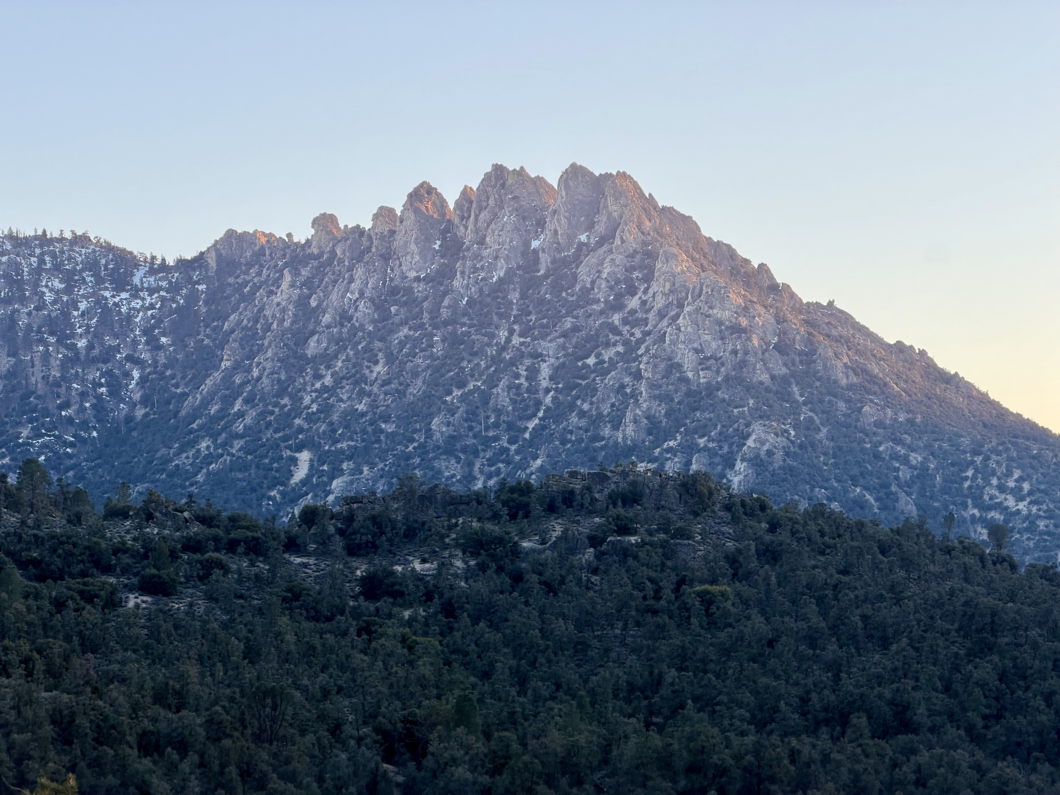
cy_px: 398
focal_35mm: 100
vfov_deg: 14.8
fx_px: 3062
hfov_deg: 19.6
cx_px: 530
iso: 50
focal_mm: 16.89
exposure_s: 1/121
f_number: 2.8
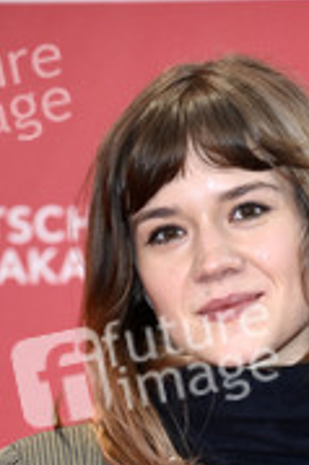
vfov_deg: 5.7
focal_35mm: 358
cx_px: 221
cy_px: 496
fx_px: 4618
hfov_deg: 3.8
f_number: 5.6
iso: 500
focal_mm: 160
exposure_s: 1/250
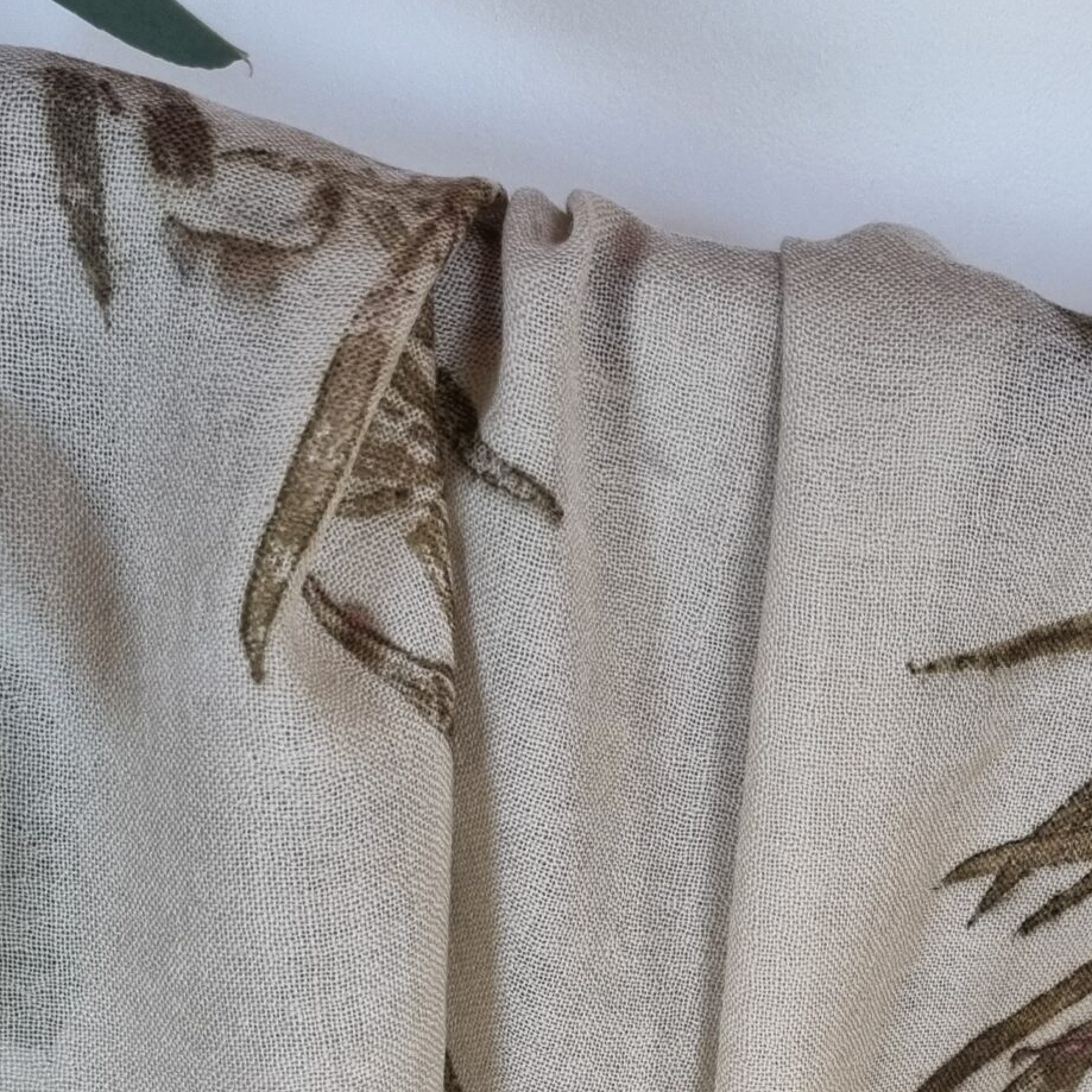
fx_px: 2284
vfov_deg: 25.4
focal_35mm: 64
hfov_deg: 26.8
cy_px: 1116
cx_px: 702
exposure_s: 1/100
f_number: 1.8
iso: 200
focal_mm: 5.4
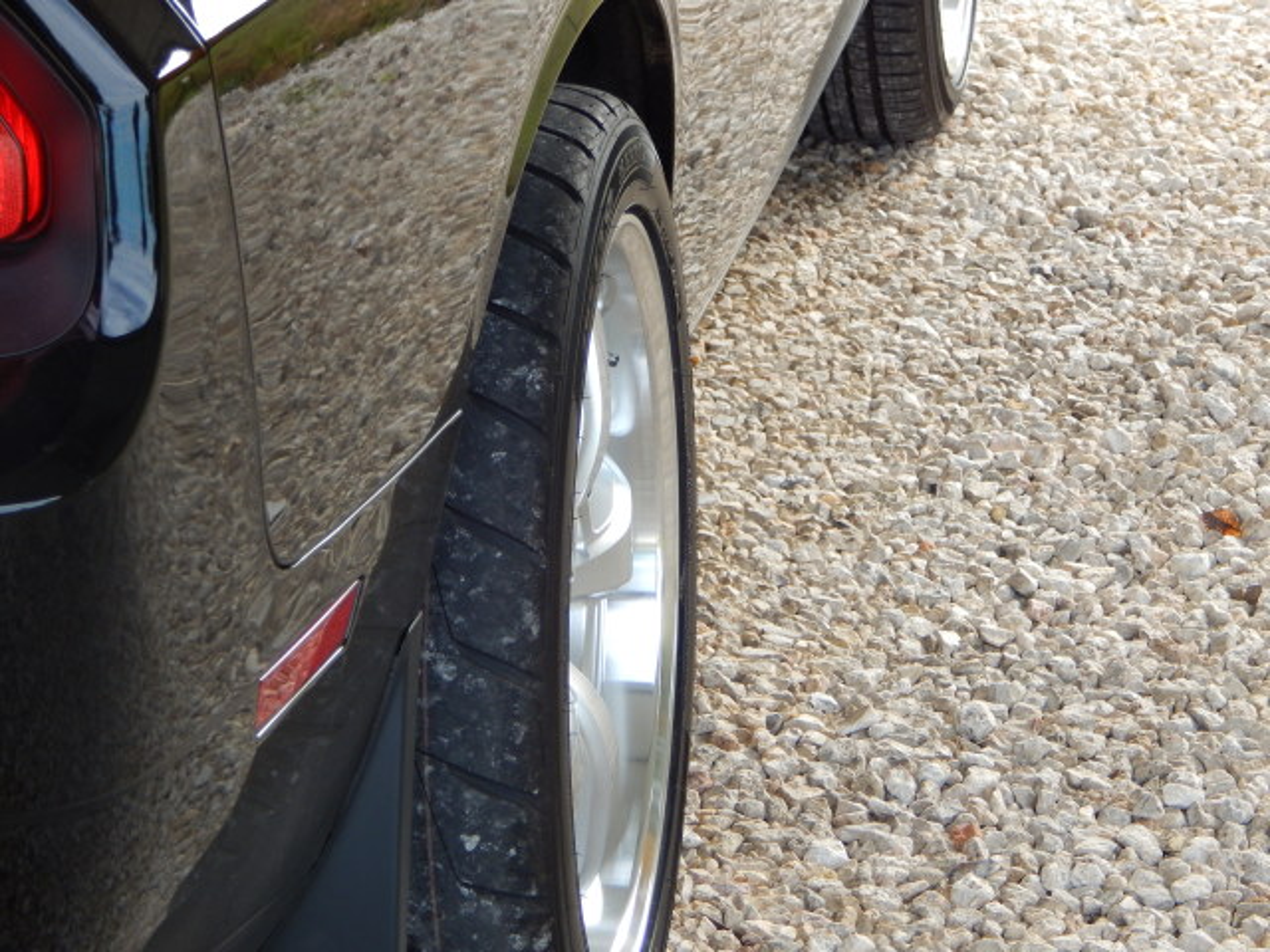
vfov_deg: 11.3
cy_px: 476
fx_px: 4806
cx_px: 635
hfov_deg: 15.1
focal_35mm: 131
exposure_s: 1/125
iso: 125
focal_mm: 23.4
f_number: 4.8
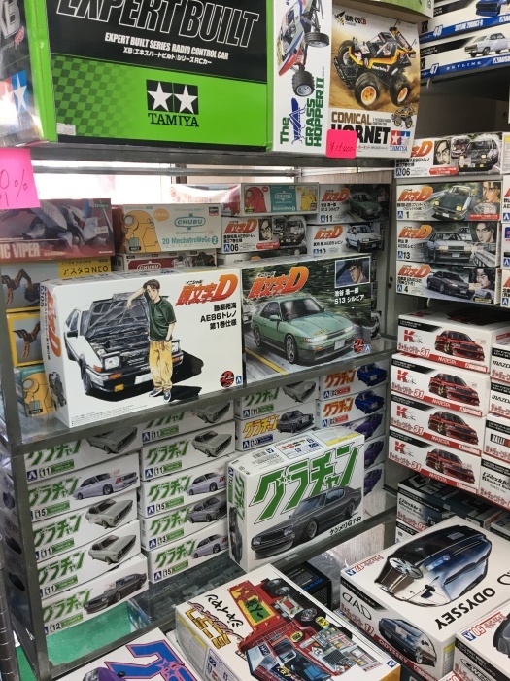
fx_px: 570
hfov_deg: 48.2
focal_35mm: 29
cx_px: 255
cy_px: 340
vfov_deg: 61.7
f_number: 2.2
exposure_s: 1/30
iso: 50
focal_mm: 4.15
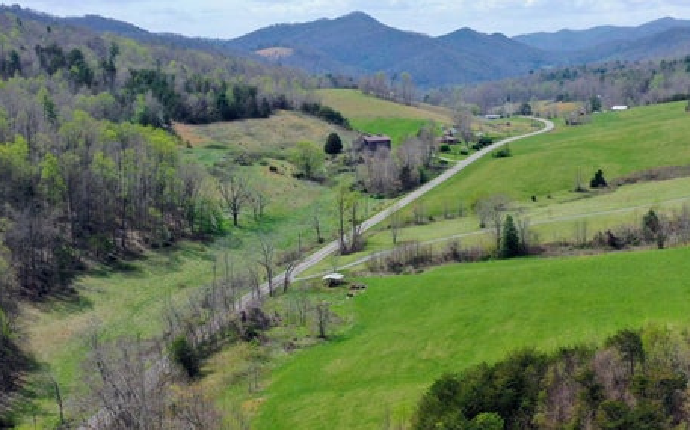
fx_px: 1128
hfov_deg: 33.9
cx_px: 417
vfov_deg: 21.5
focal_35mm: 60
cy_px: 287
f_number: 5
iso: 100
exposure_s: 1/320
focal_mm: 10.26
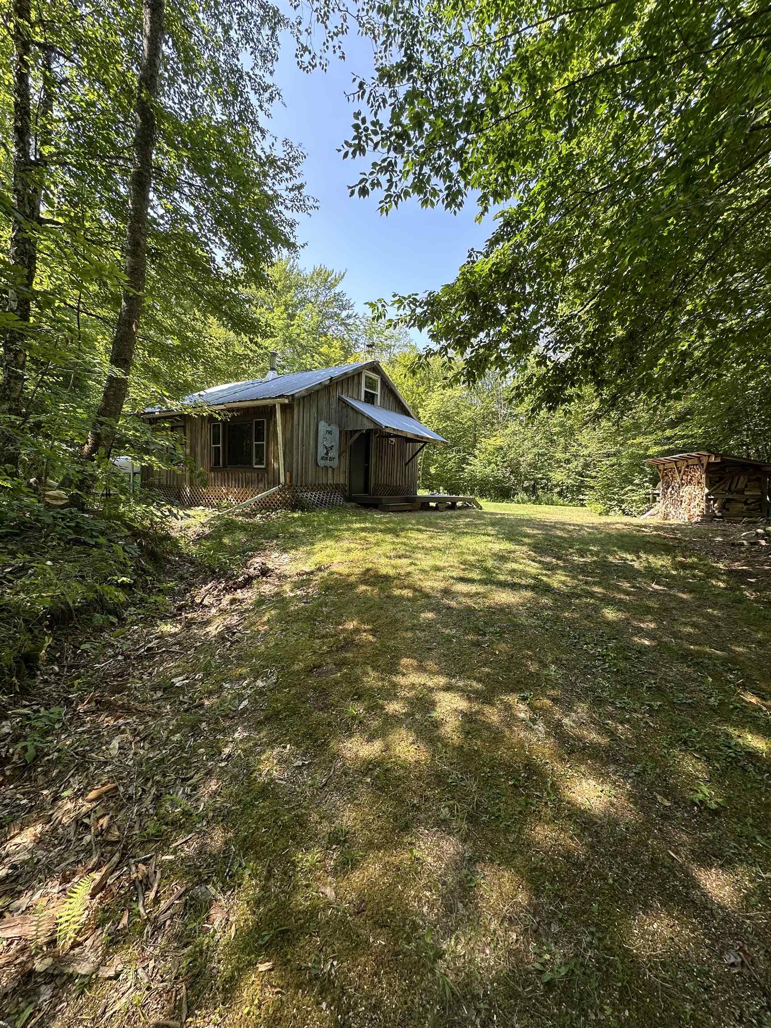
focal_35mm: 14
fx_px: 416
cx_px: 386
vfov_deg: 102.1
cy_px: 514
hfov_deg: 85.7
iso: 40
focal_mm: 2.22
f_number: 2.2
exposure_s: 1/198
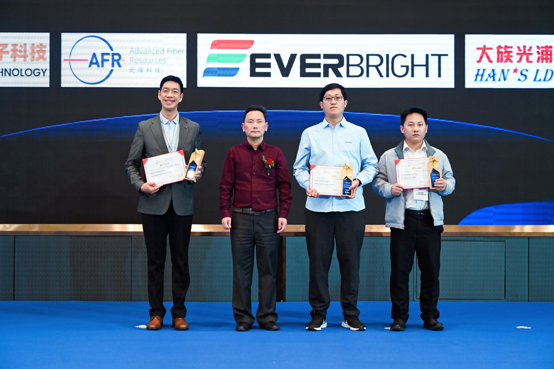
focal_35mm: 53
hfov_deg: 37.5
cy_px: 184
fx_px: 815
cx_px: 277
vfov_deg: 25.5
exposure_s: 1/160
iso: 1250
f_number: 3.5
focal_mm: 53
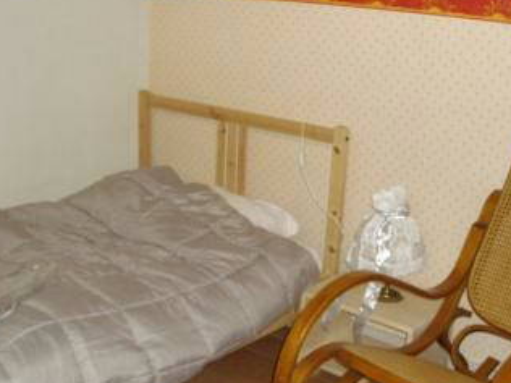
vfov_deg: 28.6
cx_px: 294
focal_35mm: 51
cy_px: 183
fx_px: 753
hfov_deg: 37.4
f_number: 2.7
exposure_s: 1/50
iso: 160
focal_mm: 6
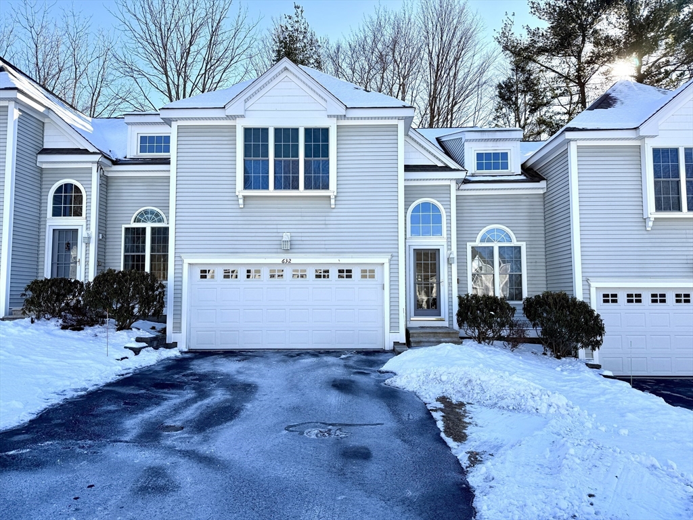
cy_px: 260
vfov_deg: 56.8
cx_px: 346
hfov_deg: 71.6
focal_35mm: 24
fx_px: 480
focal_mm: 6.76
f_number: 1.78
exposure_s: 1/2611
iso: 80
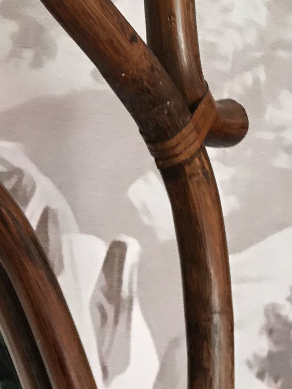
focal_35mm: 107
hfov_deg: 13.0
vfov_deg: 18.3
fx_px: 1203
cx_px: -160
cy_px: 267
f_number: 2.2
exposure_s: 1/17
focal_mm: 4.15
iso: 64
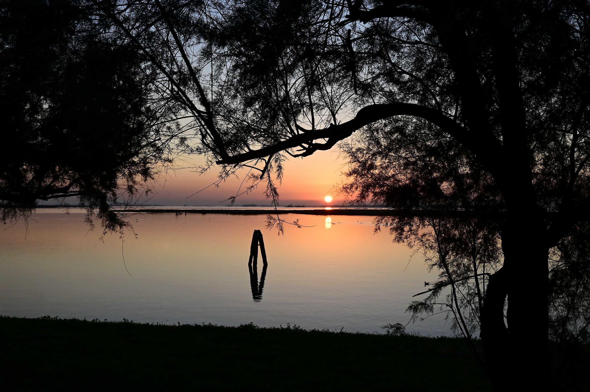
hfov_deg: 50.7
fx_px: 622
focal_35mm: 38
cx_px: 295
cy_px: 196
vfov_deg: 35.0
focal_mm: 38
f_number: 22
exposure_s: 1/320
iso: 2000
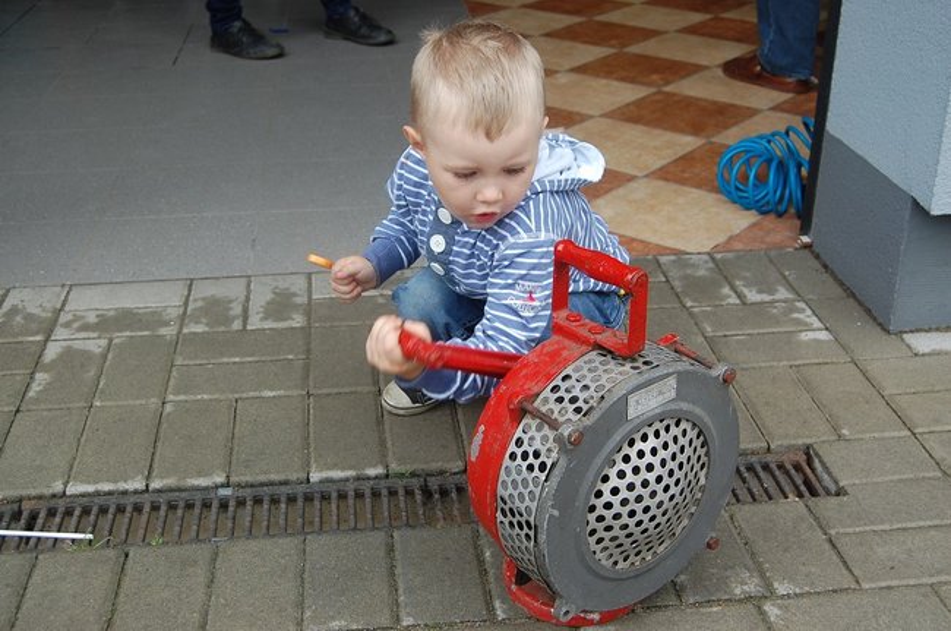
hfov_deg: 43.7
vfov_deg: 29.8
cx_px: 476
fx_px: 1187
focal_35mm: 45
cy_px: 316
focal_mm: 30
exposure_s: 1/125
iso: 200
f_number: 5.6
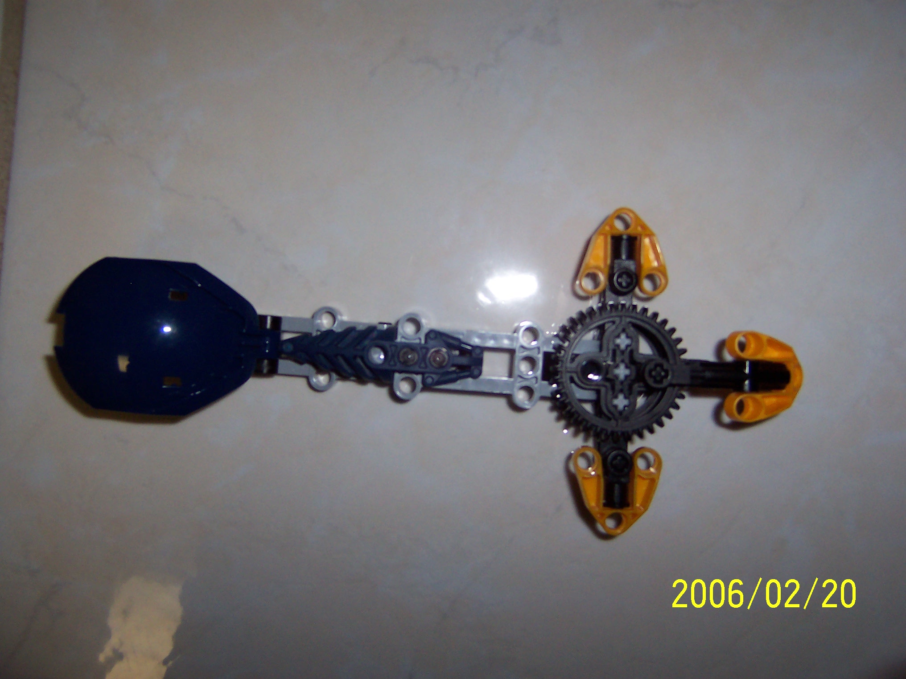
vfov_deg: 39.7
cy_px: 340
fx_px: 942
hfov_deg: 51.4
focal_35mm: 36
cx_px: 453
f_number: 2.8
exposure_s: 1/60
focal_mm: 5.6
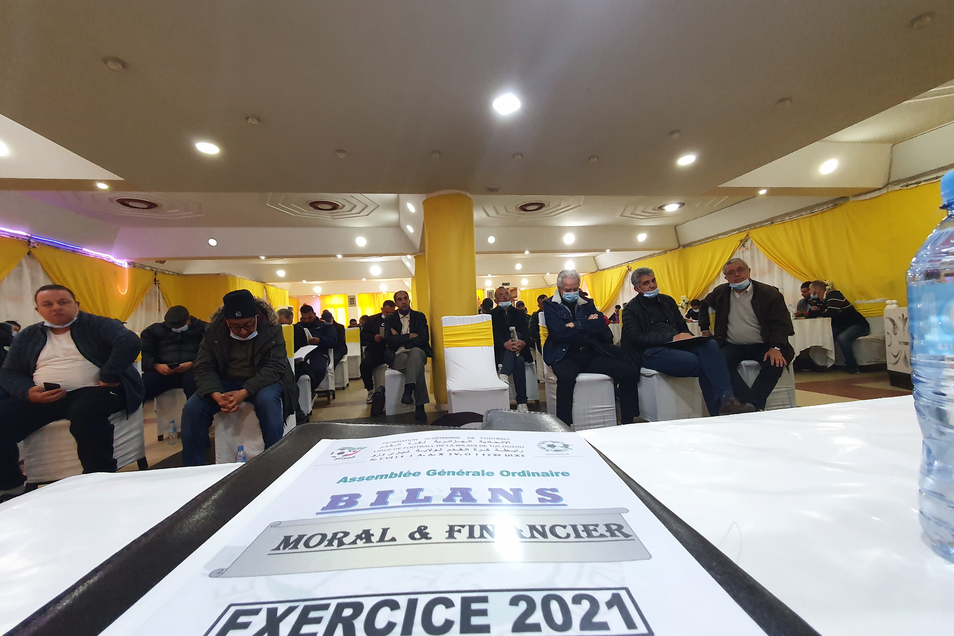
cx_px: 473
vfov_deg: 81.2
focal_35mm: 14
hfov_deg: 104.2
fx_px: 371
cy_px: 324
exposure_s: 1/33
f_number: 2.2
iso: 320
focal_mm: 1.8
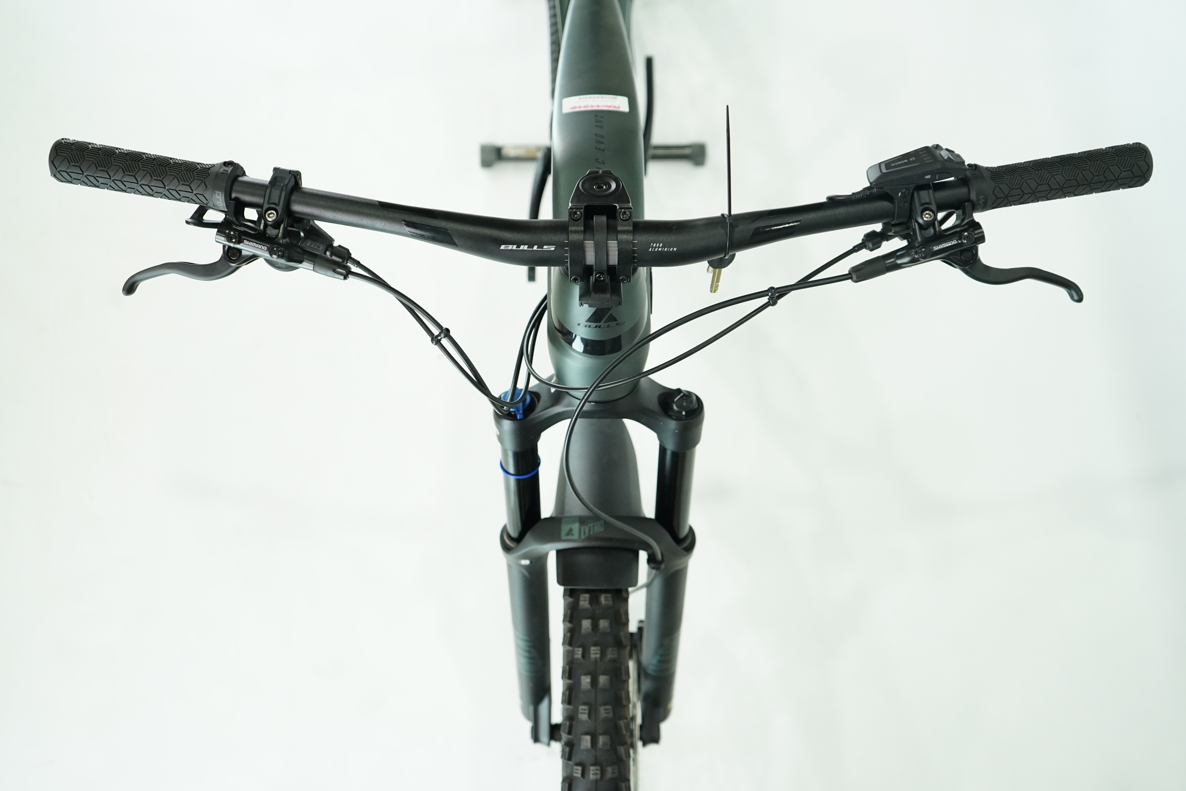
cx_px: 593
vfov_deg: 40.0
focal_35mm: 33
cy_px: 396
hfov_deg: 57.2
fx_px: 1087
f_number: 4
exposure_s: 1/200
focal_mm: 33
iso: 1250
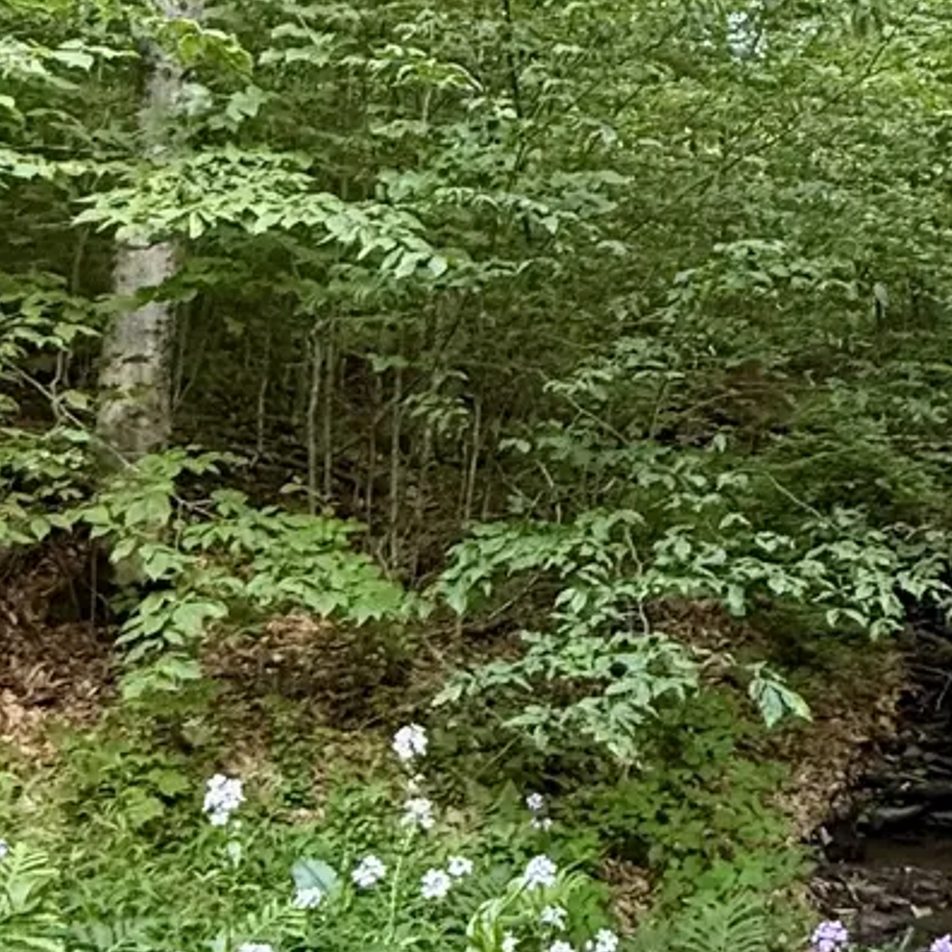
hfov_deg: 31.8
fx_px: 1556
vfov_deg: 33.9
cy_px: 358
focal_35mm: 50
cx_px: 916
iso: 200
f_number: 2.2
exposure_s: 1/99
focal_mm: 2.22
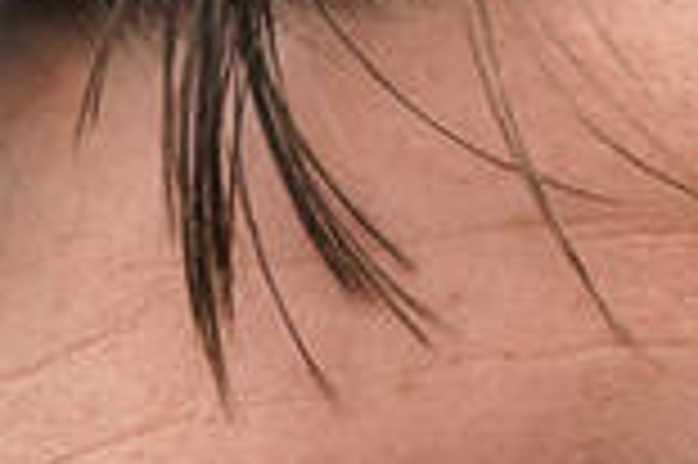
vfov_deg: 1.7
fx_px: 15533
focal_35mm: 802
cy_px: 739
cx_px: 396
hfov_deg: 2.6
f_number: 4.5
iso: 400
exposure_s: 1/500
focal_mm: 155
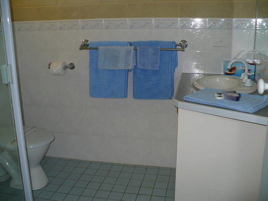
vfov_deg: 38.7
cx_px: 134
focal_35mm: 37
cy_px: 100
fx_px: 286
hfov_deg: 50.1
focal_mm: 6.1
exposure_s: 1/30
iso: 100
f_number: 2.8
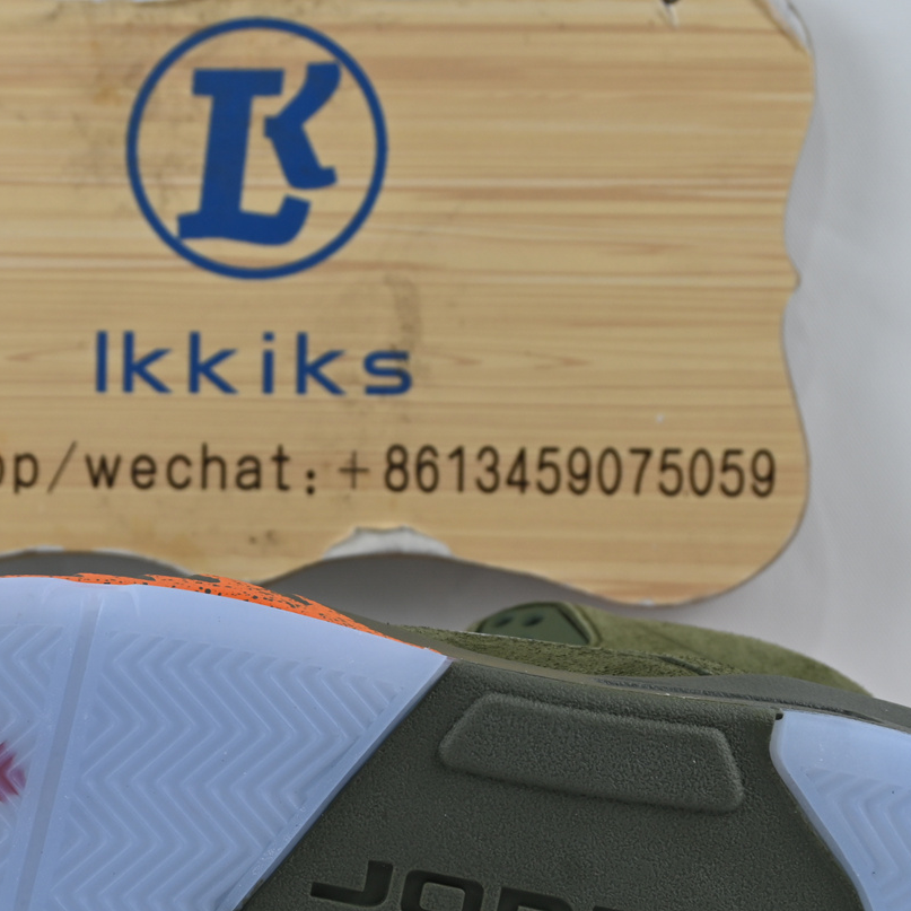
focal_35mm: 92
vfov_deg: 18.7
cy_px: 668
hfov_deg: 18.7
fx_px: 2752
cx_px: 270
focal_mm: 32.5
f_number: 5.6
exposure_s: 1/40
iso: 100
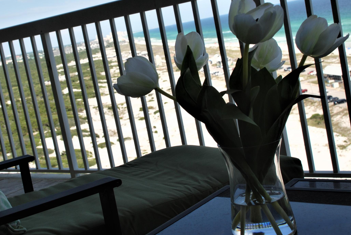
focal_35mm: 57
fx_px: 556
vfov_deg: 23.8
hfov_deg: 34.8
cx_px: 133
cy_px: 90
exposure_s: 1/250
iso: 100
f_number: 8
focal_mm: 26
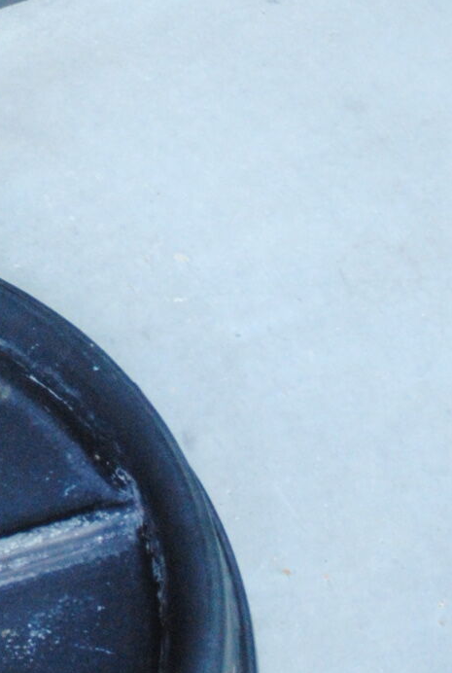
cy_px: -18
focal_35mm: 251
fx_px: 4701
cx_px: -95
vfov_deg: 8.1
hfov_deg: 5.5
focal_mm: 40
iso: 800
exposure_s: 1/30
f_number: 5.3
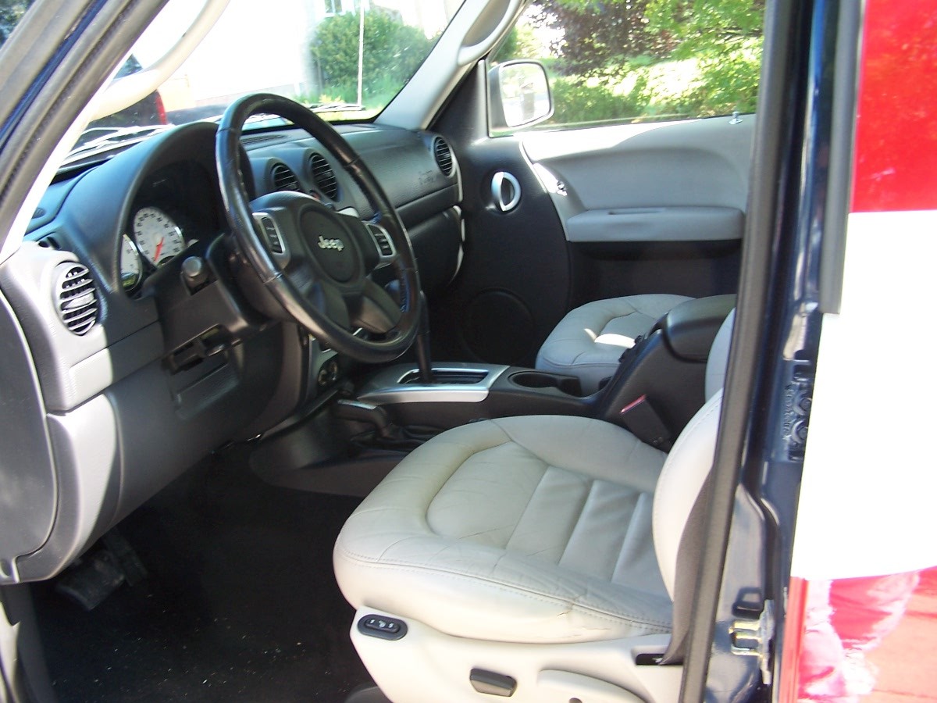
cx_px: 468
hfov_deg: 49.0
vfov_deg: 37.7
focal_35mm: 38
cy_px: 352
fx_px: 1029
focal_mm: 6.3
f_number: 2.8
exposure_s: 1/45
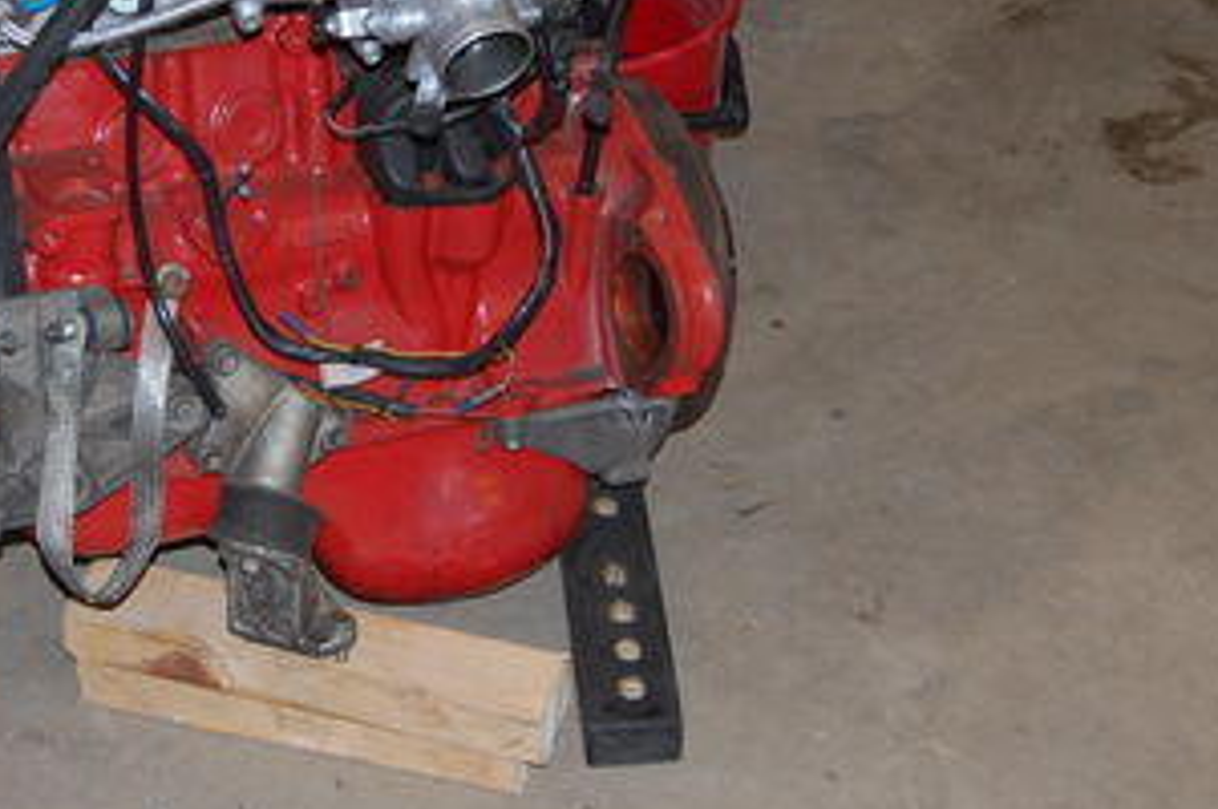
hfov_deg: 24.2
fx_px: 2805
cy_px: 73
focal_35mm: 83
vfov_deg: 16.2
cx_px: 271
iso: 400
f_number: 4.2
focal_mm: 26
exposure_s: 1/60
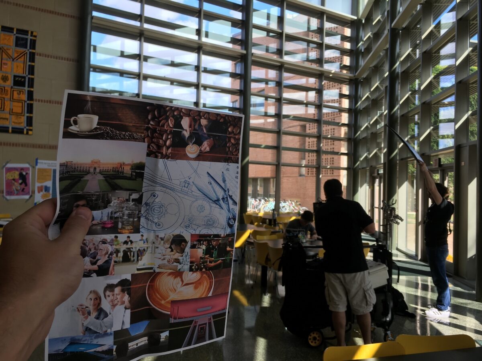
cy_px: 180
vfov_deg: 48.2
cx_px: 241
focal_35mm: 29
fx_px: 404
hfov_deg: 61.7
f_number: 2.2
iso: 25
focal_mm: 4.15
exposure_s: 1/396
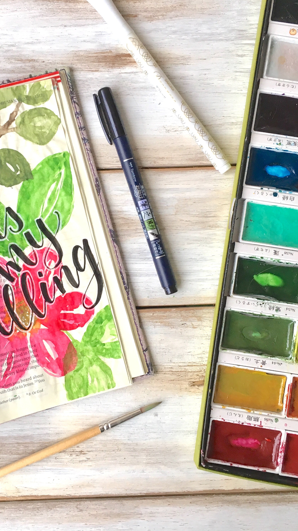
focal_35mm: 43
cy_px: 260
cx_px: 105
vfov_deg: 47.4
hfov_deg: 27.6
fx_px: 604
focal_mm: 4.15
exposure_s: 1/30
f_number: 2.2
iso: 25
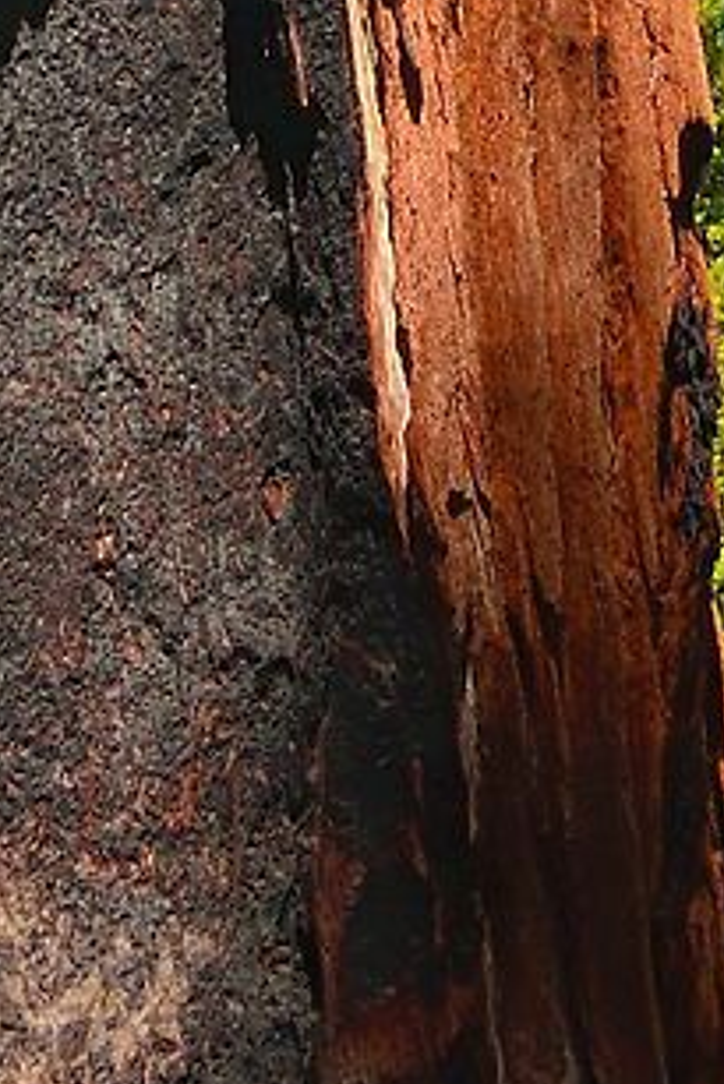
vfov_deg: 11.6
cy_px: -1854
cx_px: 311
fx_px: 3884
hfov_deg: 10.6
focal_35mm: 129
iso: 100
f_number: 11
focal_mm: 11
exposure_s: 1/60
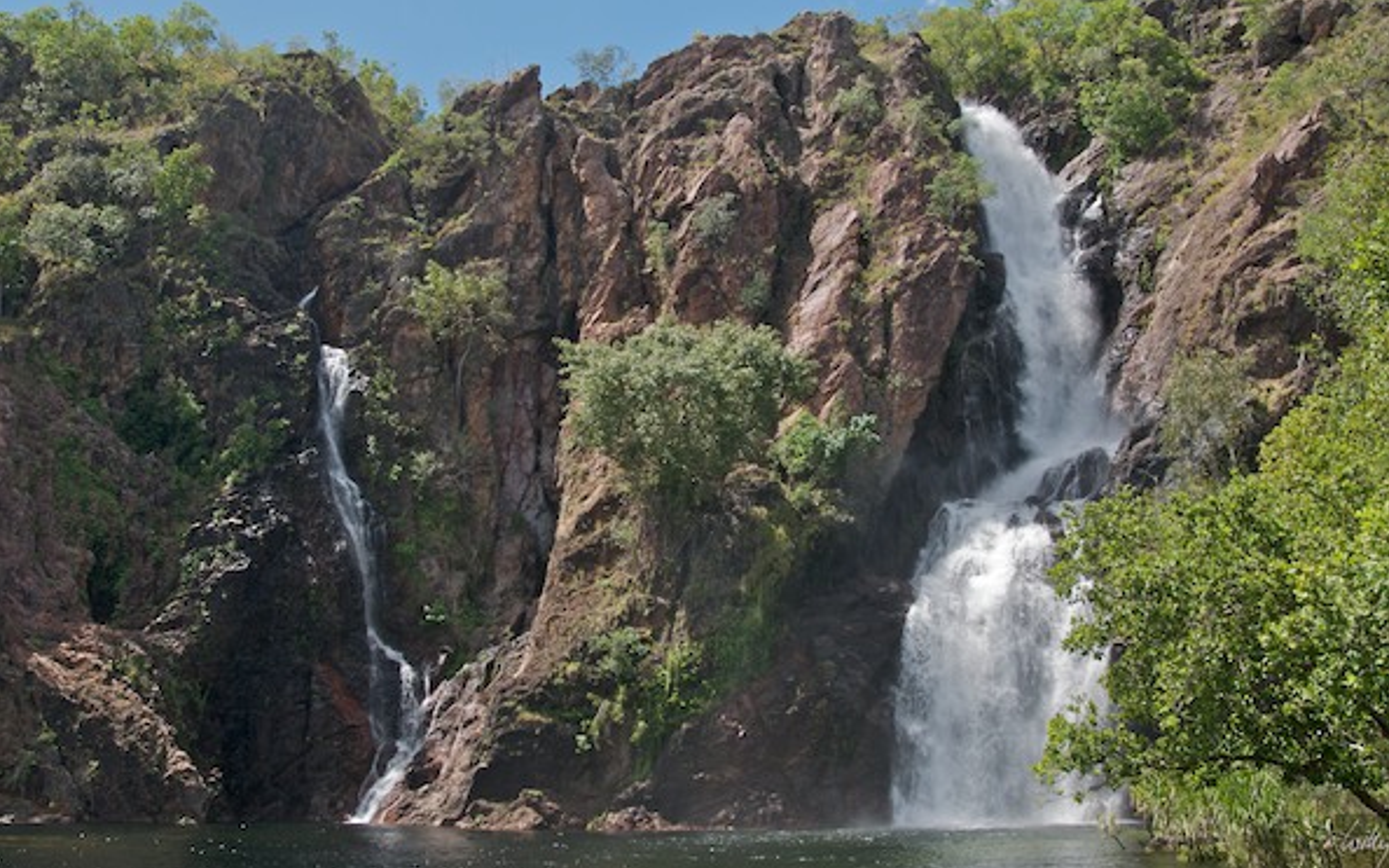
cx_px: 697
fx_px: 1400
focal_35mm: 37
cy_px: 416
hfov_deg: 52.8
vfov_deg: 34.4
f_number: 9
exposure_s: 1/320
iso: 320
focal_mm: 24
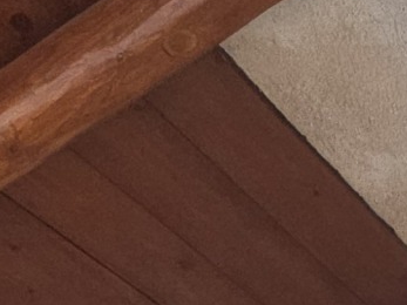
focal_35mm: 96
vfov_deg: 9.8
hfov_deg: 19.7
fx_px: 1128
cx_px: 432
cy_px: 1019
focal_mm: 2.2
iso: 80
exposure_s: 1/60
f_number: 1.9
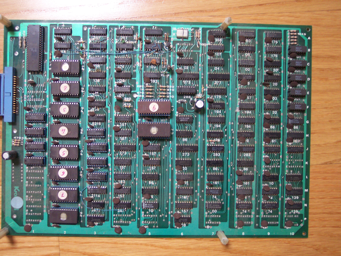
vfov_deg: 37.7
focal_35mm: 38
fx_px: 374
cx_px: 170
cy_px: 128
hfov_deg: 49.0
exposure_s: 1/15
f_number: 2.8
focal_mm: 8
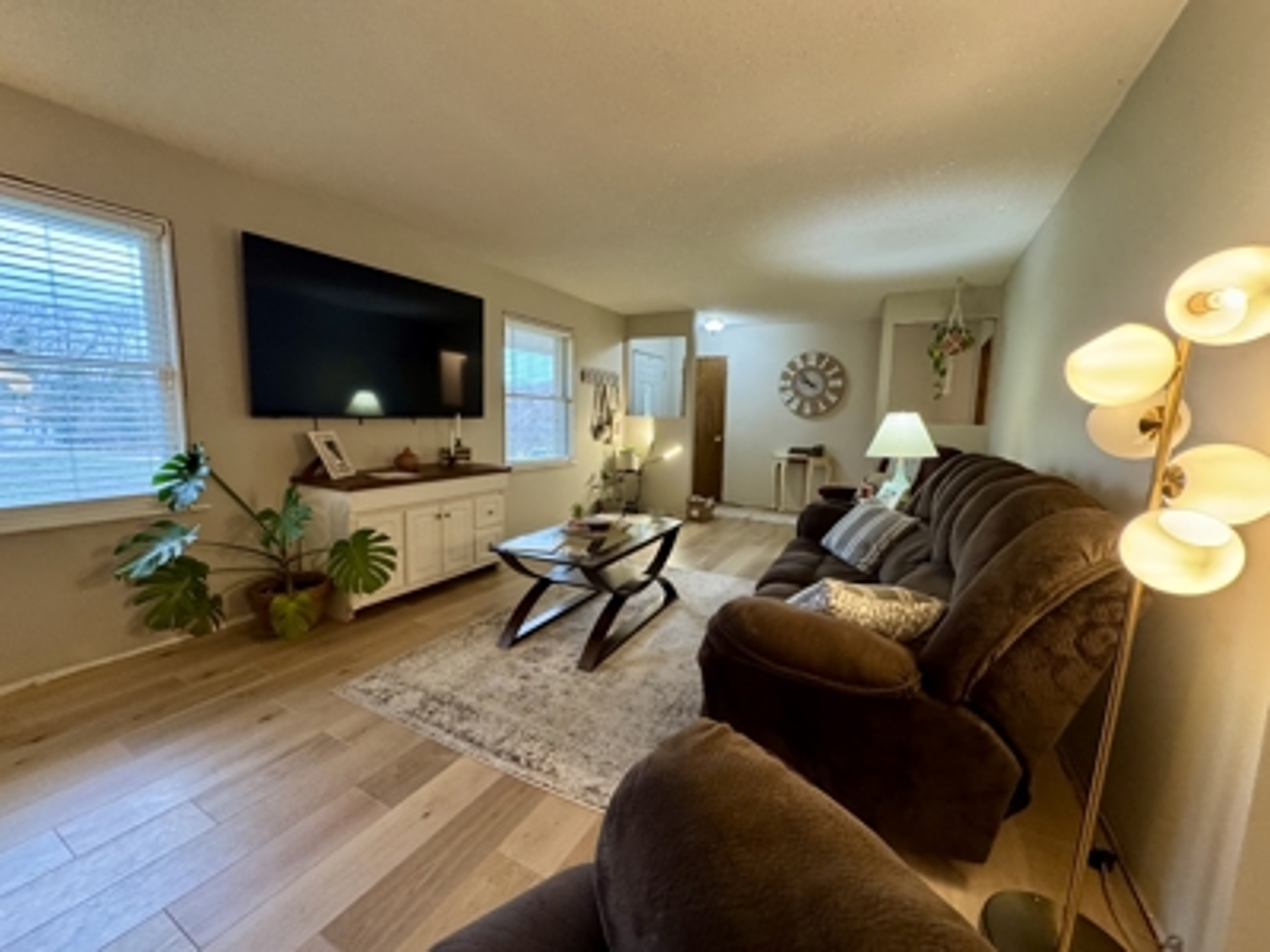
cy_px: 476
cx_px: 635
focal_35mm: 14
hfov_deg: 102.1
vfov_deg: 85.7
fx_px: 514
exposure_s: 1/60
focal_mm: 2.22
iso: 500
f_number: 2.2
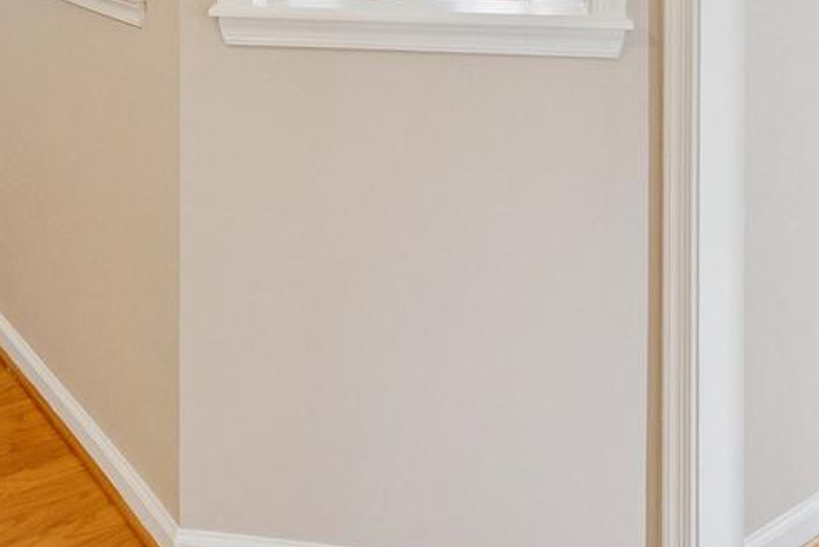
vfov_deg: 25.2
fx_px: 1070
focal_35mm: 47
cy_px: -141
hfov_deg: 41.6
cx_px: 316
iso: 2500
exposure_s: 1/125
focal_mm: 16
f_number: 4
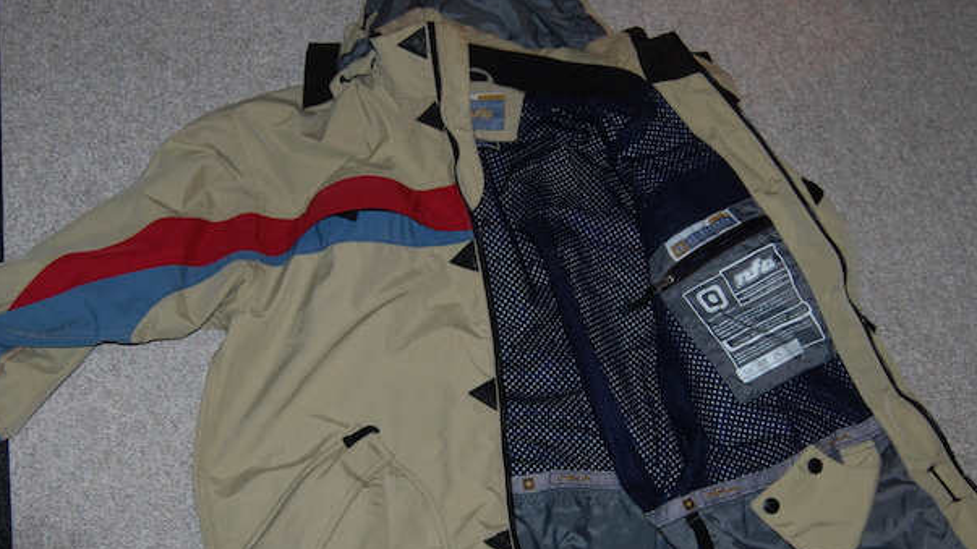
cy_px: 353
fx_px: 1295
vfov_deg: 23.9
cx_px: 473
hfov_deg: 41.3
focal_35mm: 50
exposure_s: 1/60
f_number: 4
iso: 400
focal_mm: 24
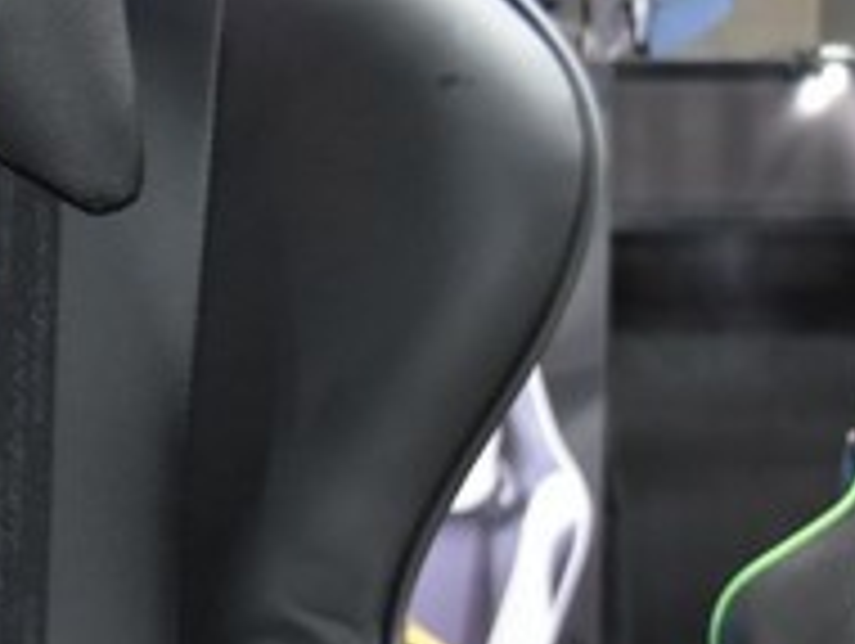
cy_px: 694
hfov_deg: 15.7
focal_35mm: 120
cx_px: -202
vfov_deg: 12.2
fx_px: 2975
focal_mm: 31
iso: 1800
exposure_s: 1/60
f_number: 4
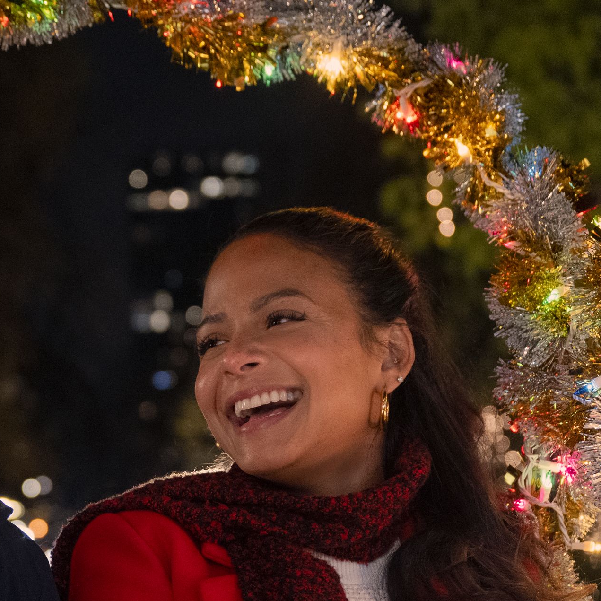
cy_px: 555
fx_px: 2102
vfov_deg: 16.0
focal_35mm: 107
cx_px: 122
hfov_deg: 16.2
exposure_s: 1/80
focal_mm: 40
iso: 3200
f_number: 2.8
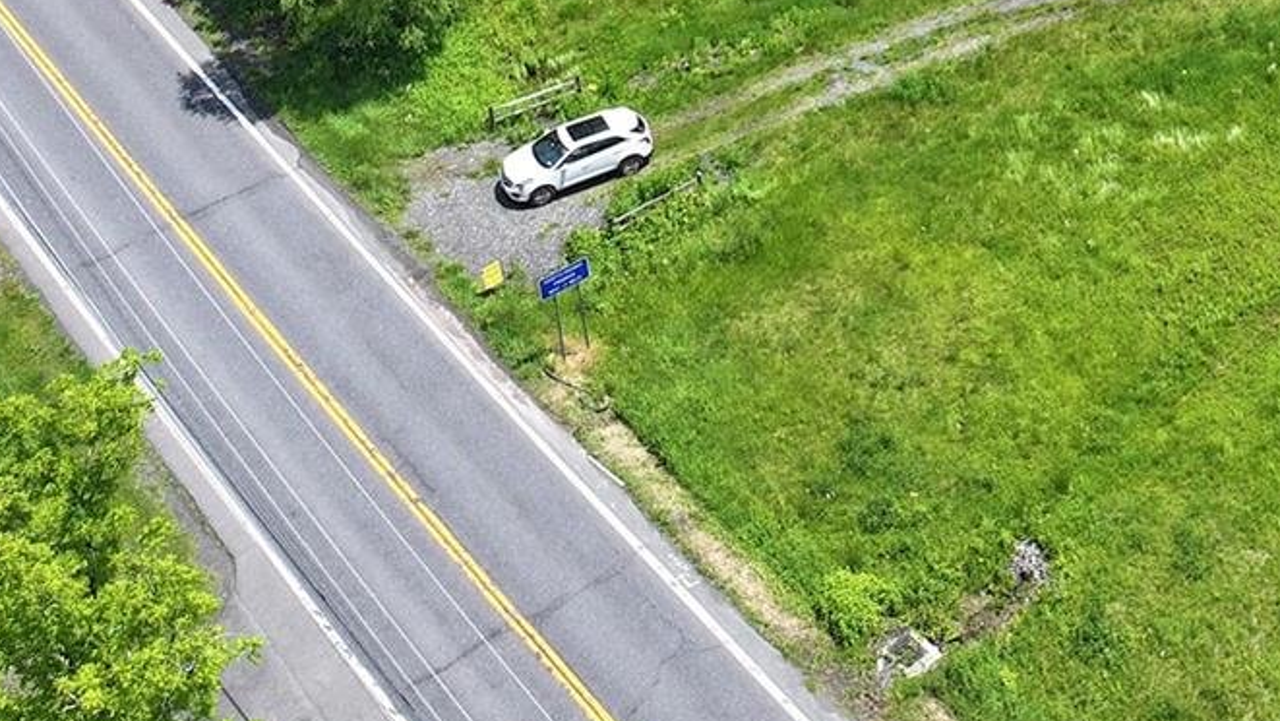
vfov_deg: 13.5
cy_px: -554
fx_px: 2750
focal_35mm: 81
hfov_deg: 24.9
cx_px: 1309
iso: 120
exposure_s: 1/1600
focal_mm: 12.29
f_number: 2.8
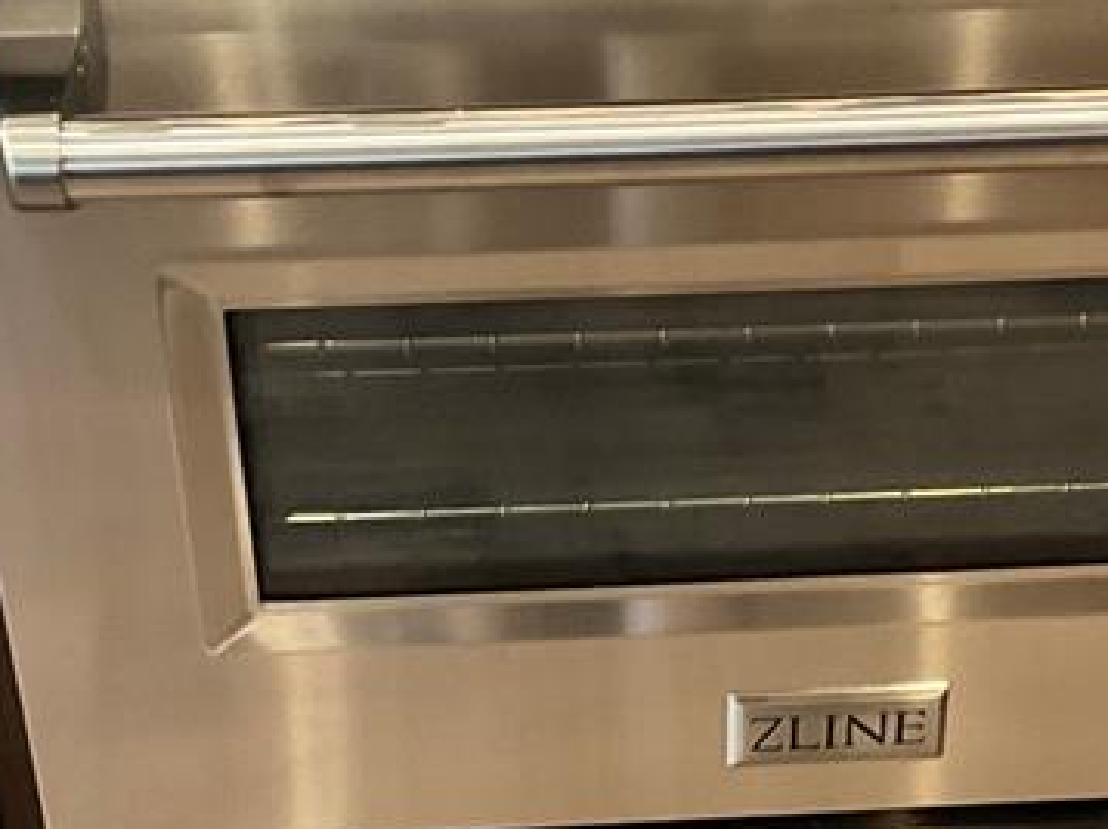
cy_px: 540
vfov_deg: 17.7
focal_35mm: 83
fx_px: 2655
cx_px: 718
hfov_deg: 23.5
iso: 250
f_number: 1.8
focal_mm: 3
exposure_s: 1/40
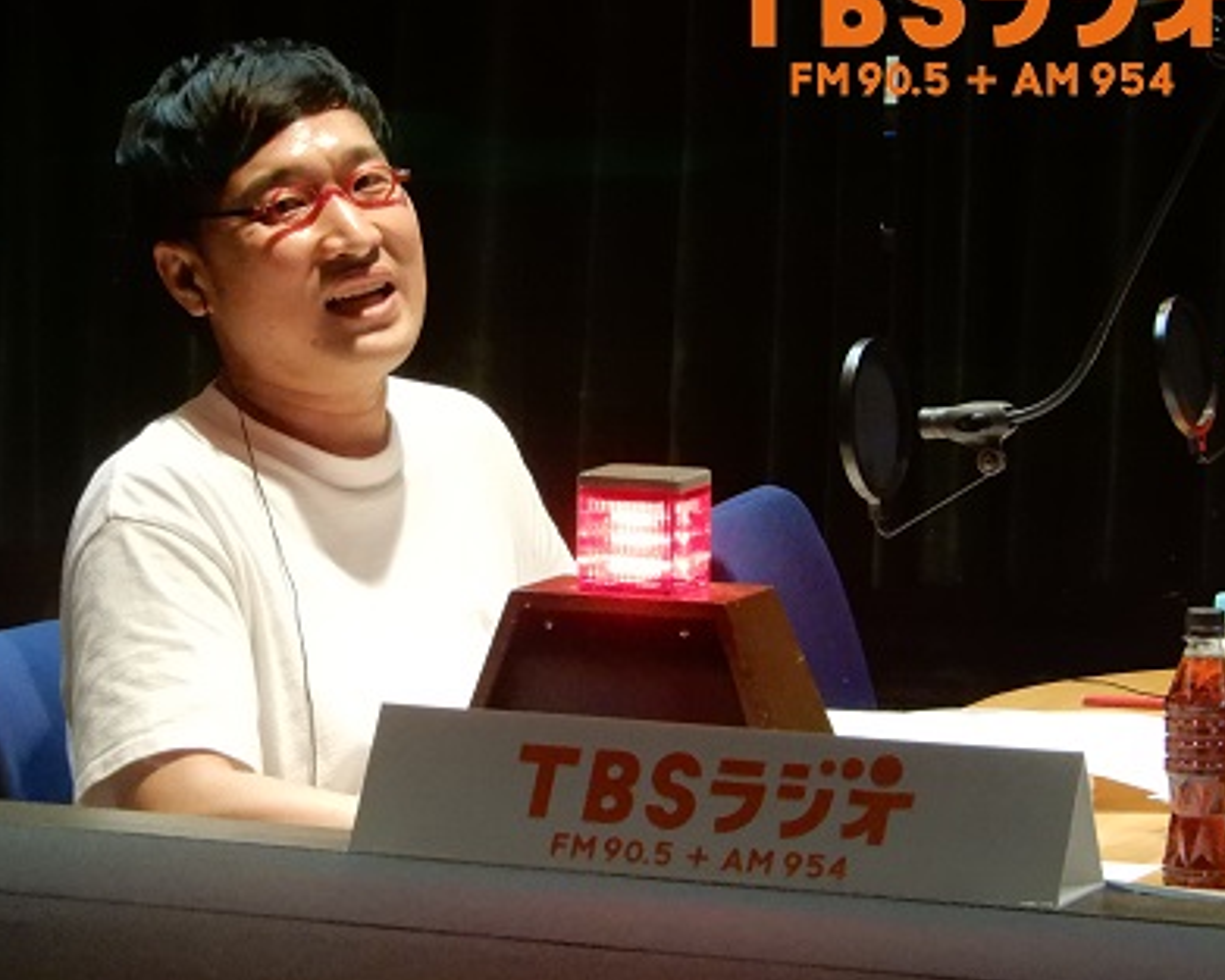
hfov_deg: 10.3
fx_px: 6781
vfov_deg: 8.3
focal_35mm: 187
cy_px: 474
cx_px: 492
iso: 1600
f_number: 5.6
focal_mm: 26.8
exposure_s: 1/50
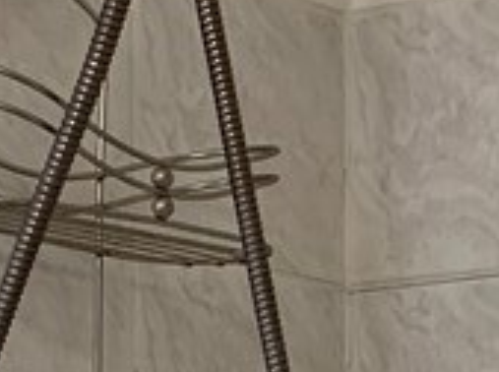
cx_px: 529
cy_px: 948
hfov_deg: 12.3
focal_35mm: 158
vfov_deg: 8.4
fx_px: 2273
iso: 80
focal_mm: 4.25
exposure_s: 1/60
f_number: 1.8
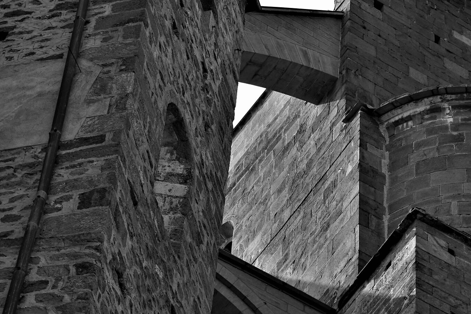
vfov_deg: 7.4
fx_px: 2420
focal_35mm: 185
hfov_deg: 11.1
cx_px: 377
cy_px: 103
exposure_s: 1/200
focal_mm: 70
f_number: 6.3
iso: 100
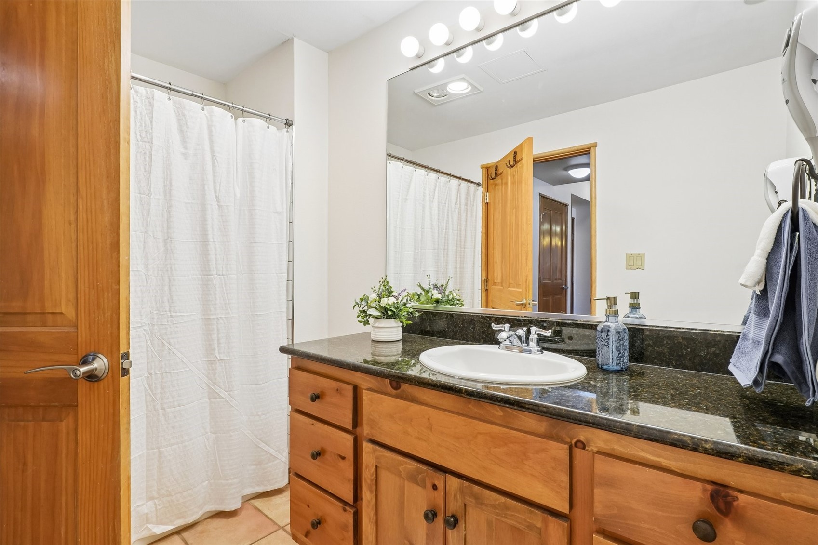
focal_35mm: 16
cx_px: 409
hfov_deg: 95.0
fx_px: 375
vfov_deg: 72.0
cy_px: 272
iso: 400
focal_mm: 11
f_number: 8
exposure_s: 1/30
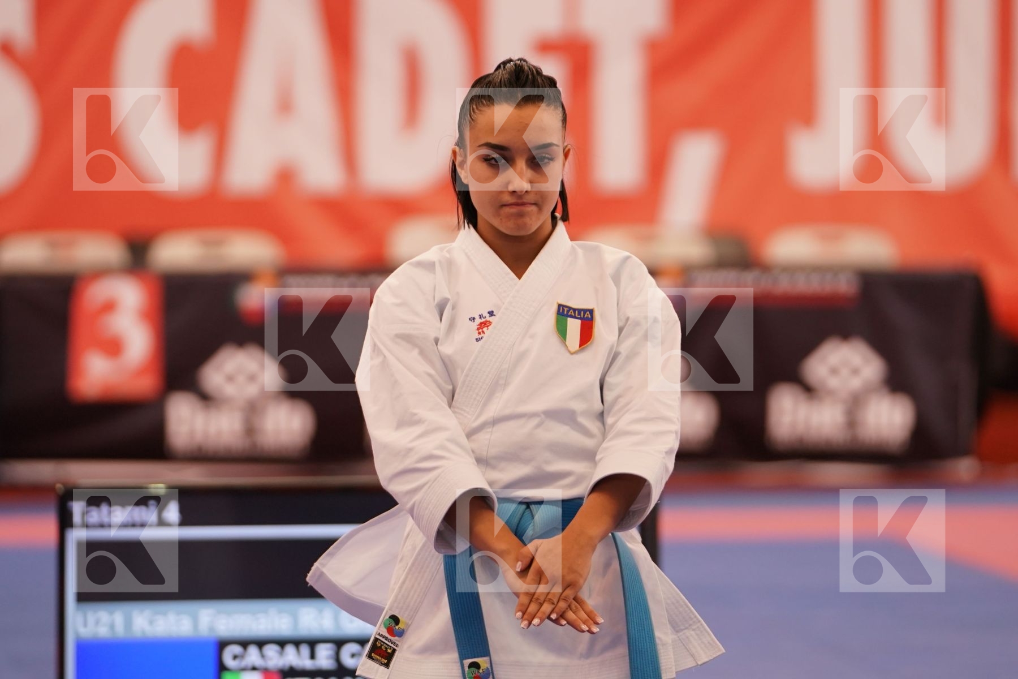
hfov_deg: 8.0
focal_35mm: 256
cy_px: 340
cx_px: 509
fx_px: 7239
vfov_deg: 5.4
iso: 1000
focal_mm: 171
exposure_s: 1/500
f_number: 2.8
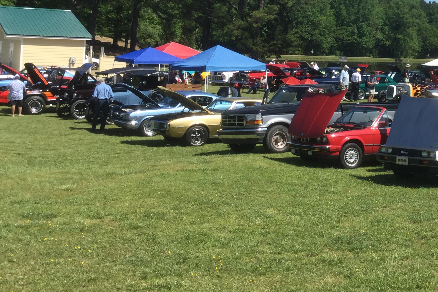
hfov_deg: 31.4
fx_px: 742
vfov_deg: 21.9
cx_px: 391
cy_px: 43
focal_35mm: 61
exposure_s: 1/1116
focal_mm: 3.3
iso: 25
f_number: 2.4
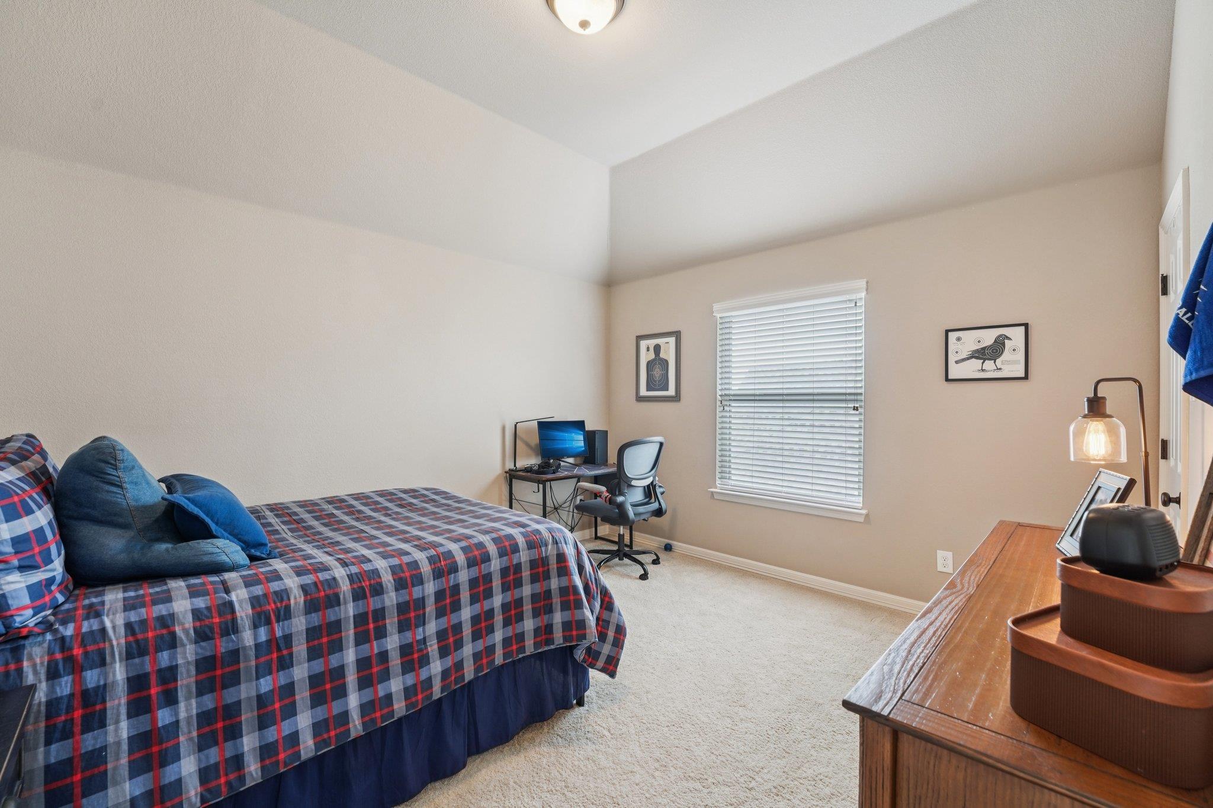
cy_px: 404
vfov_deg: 81.2
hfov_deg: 104.3
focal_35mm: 14
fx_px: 472
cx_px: 606
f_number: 8
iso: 400
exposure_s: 1/8
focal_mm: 14
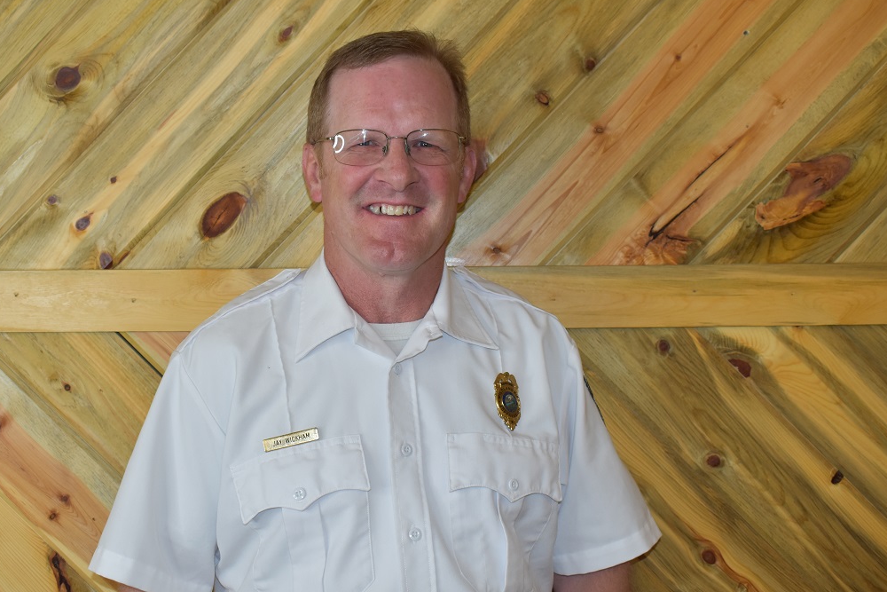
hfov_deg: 40.5
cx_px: 379
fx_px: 1198
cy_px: 251
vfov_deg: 27.7
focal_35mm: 49
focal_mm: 27
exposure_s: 1/125
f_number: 5.6
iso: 640
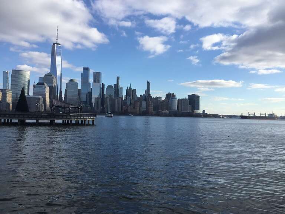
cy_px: 107
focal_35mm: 31
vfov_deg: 45.4
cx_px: 142
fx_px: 255
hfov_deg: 58.4
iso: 25
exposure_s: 1/1456
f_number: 2.4
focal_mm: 3.3
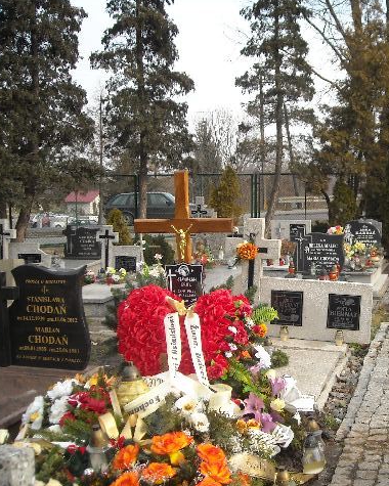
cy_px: 242
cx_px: 280
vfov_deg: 40.3
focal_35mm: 46
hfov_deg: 32.3
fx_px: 662
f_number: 2.8
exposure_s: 1/272
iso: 64
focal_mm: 5.7
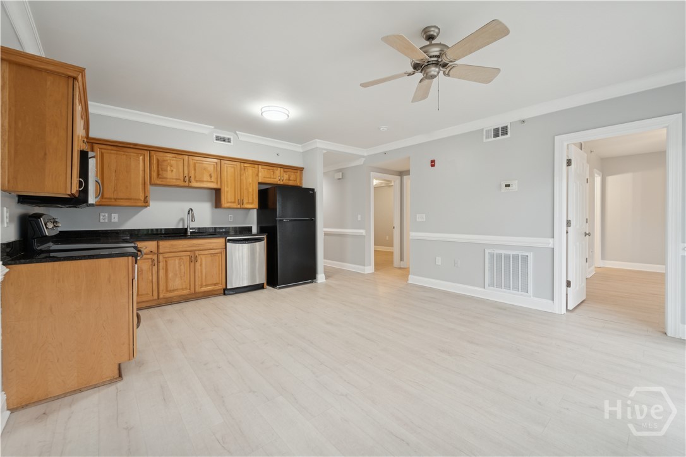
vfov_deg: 81.2
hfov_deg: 104.3
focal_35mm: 14
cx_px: 343
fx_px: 267
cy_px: 228
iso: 400
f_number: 8
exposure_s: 1/13
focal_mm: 14
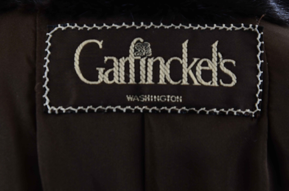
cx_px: 144
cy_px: 96
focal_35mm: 158
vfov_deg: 8.7
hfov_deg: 13.1
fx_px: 1262
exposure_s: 1/80
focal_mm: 105
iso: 160
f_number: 8
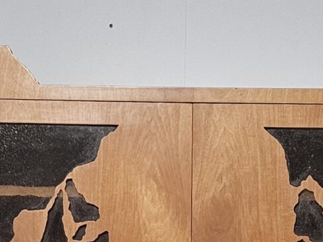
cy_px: 496
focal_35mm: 120
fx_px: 1119
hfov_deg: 16.4
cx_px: 201
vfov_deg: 11.1
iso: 640
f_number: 1.7
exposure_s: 1/143
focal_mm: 6.3
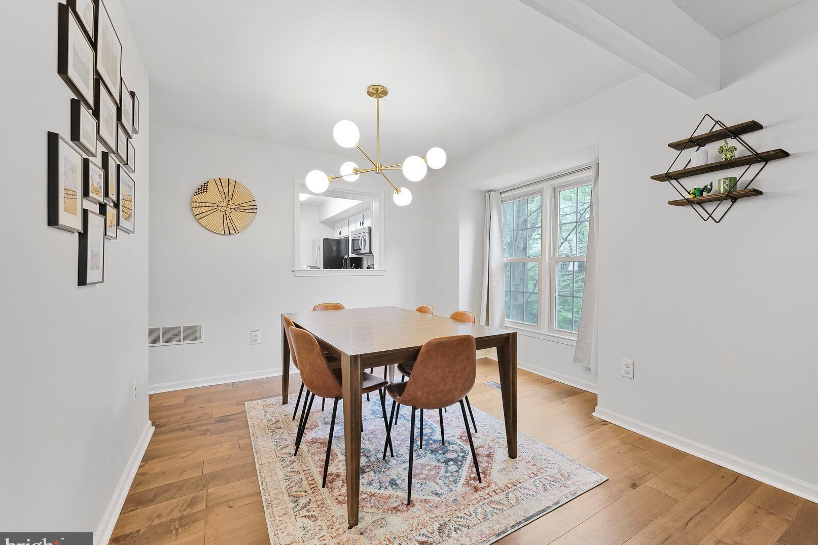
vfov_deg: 77.3
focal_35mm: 15
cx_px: 436
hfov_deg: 100.3
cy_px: 271
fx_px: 341
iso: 400
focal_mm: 14
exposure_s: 1/1.43
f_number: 8
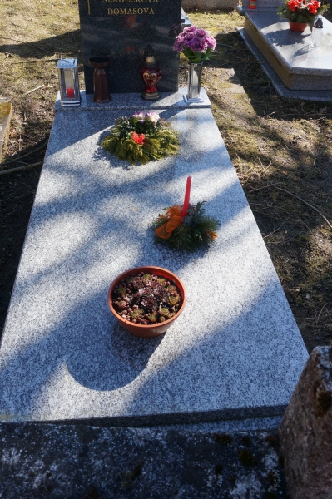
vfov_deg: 58.0
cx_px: 154
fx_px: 443
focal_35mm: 32
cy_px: 186
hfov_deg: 41.0
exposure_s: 1/125
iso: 100
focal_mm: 16
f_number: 8
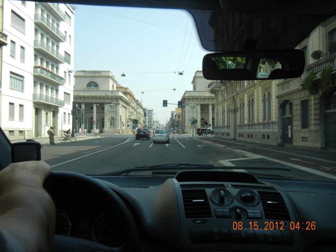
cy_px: 126
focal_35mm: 30
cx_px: 168
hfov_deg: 60.0
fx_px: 291
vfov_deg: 46.8
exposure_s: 1/688
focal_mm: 5.4
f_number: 3.5
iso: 160
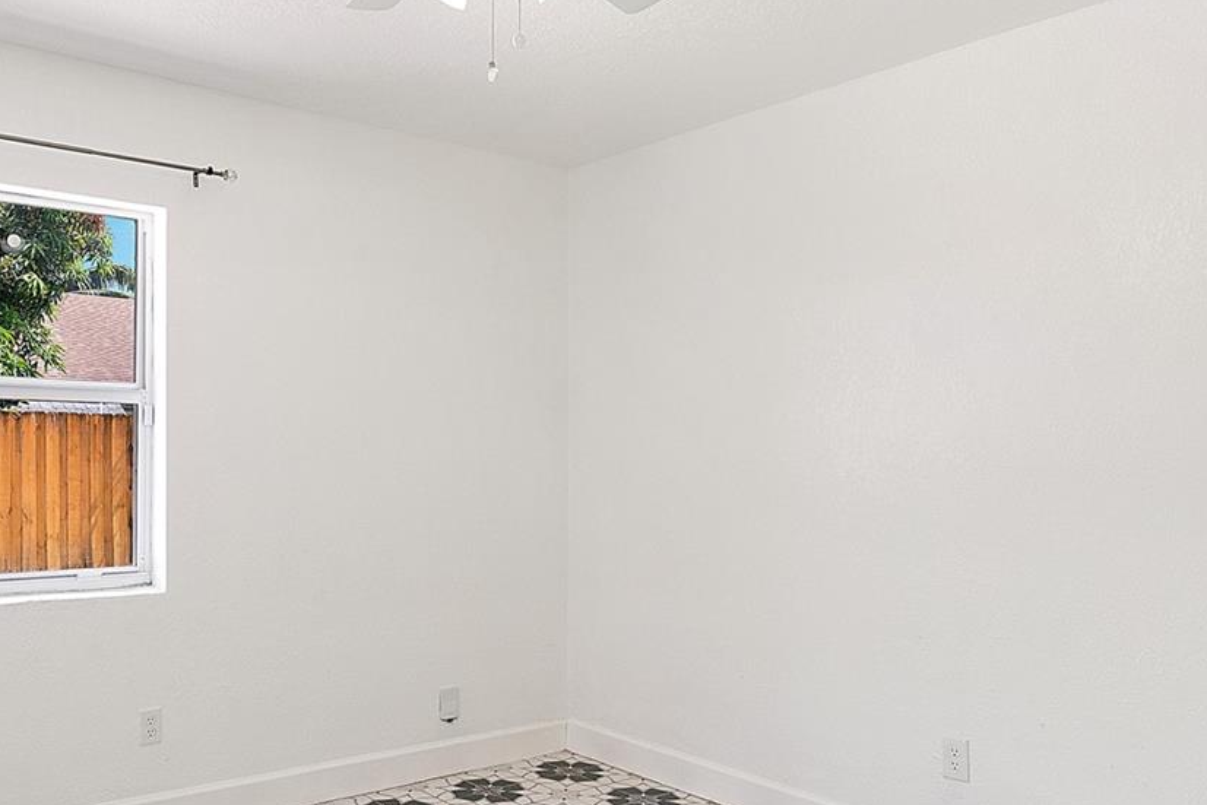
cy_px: 469
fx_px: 1039
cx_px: 463
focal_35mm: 31
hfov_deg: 59.6
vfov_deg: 42.2
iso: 250
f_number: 9
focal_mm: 16
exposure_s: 1/60
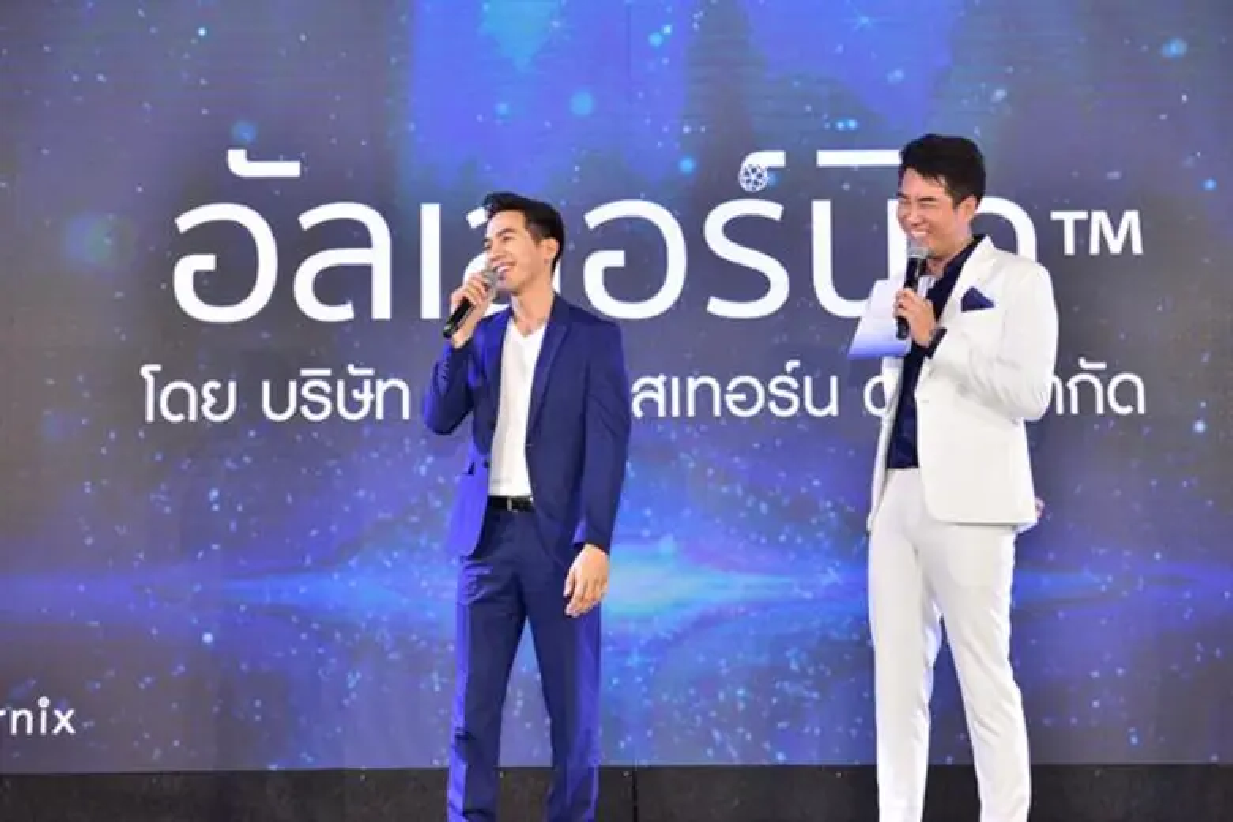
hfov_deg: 30.5
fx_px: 2260
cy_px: 411
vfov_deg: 20.6
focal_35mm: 66
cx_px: 616
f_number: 6.3
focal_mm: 66
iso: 2000
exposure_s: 1/160
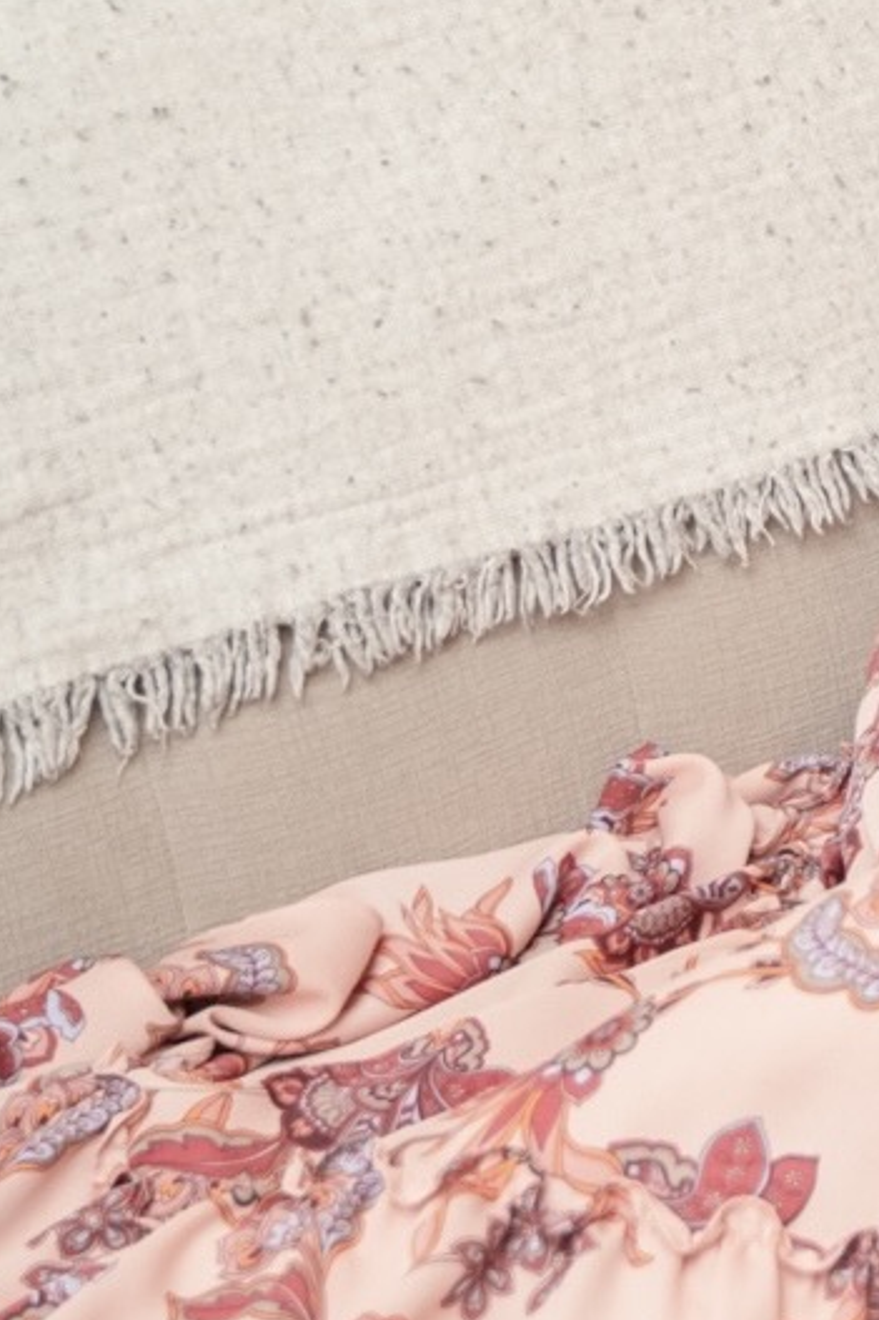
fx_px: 4984
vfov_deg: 14.8
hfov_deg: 9.5
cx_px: 1669
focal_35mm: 136
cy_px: 8
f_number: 4
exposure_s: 1/250
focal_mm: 35
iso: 800
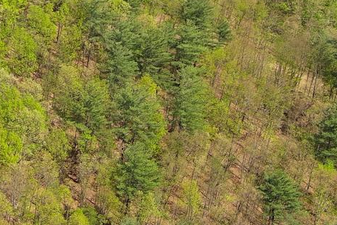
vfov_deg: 10.3
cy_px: -148
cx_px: -16
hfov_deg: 15.8
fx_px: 1189
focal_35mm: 127
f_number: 2.8
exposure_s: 1/858
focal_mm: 10.57
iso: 100
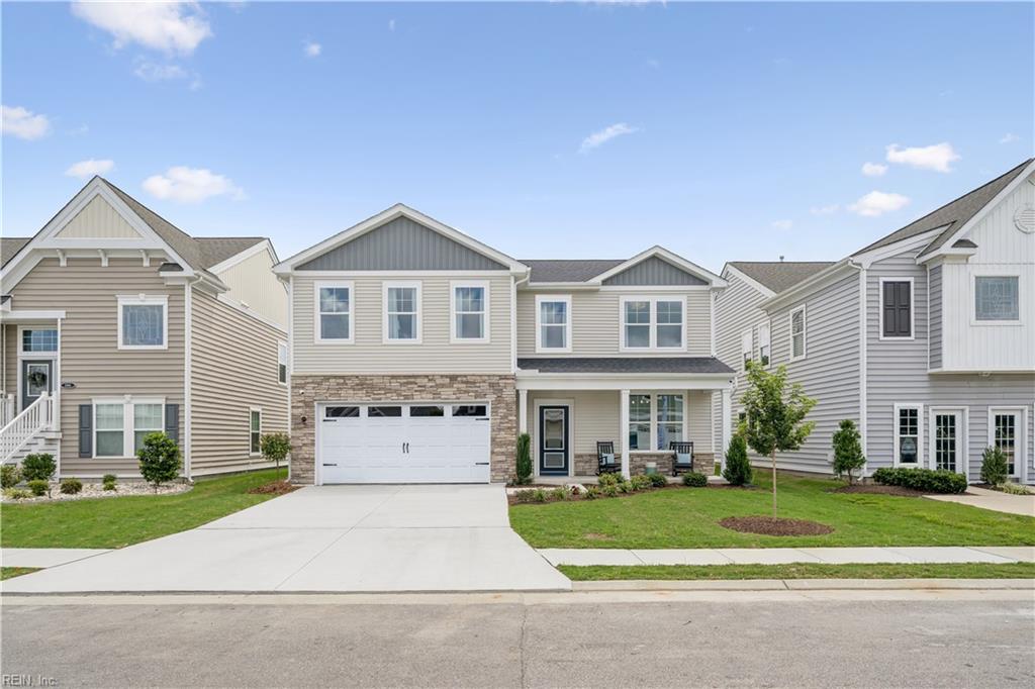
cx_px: 518
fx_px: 575
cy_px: 344
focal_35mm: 20
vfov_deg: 61.9
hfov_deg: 84.0
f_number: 8
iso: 100
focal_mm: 20
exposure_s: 1/250
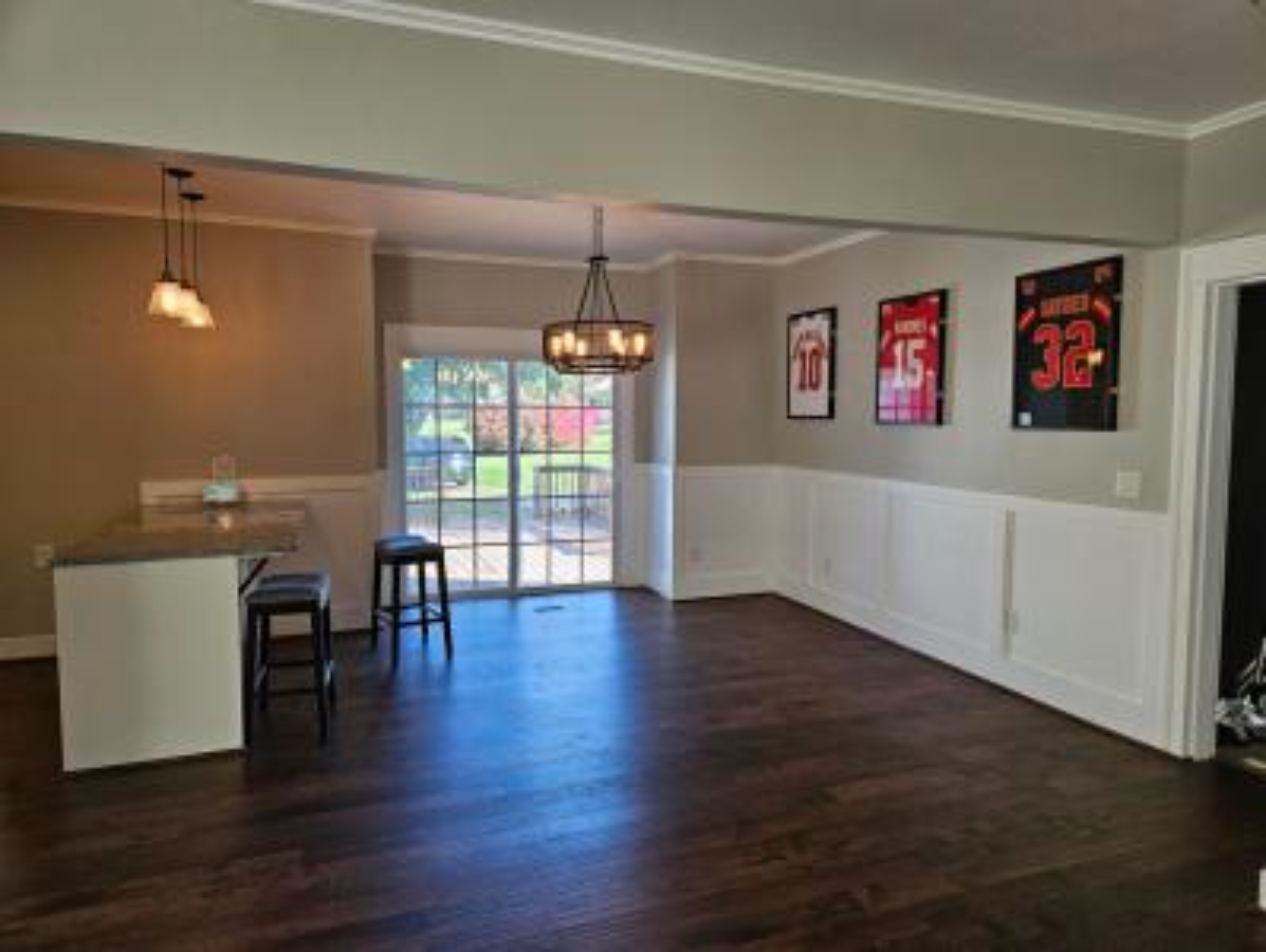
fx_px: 842
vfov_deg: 59.0
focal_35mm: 23
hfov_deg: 73.9
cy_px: 476
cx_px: 633
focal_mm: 5.4
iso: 50
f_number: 1.8
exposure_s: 1/120
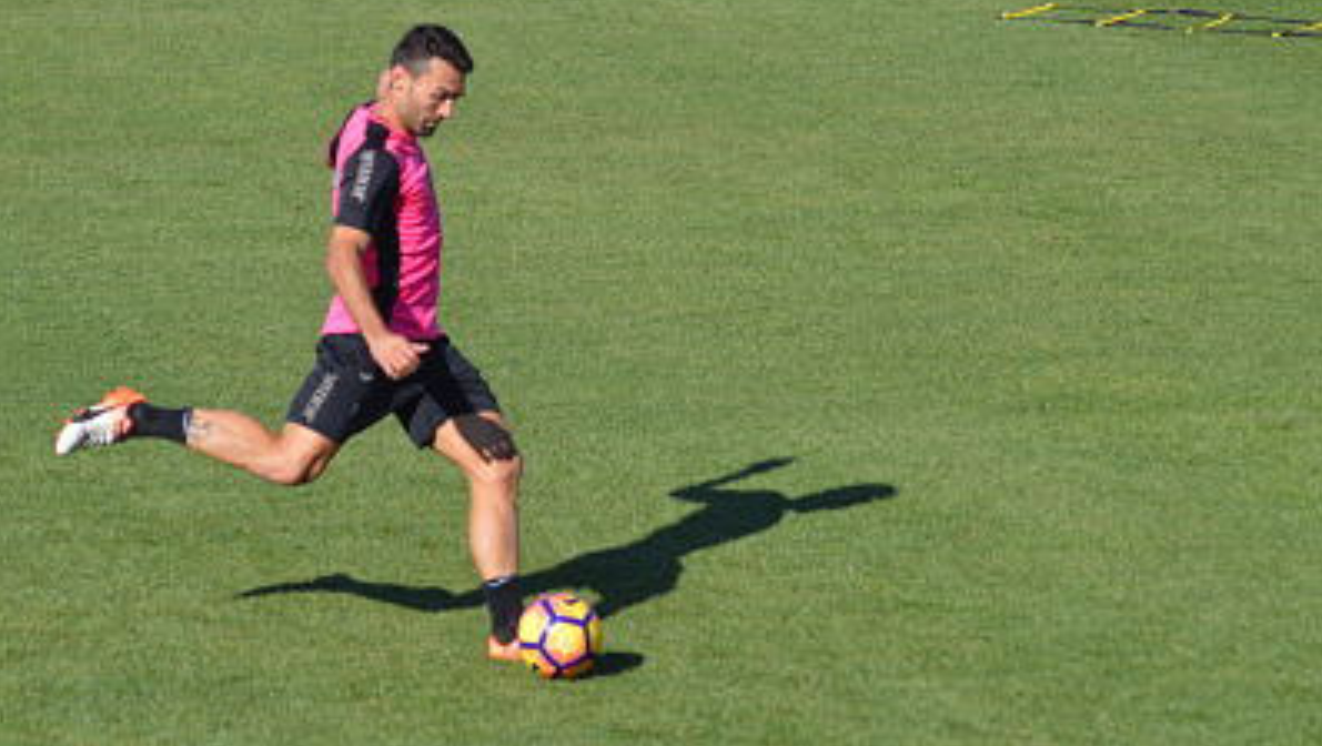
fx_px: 8314
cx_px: 659
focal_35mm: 237
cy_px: 340
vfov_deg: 5.1
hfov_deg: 9.1
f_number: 5.6
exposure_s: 1/2000
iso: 400
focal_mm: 150
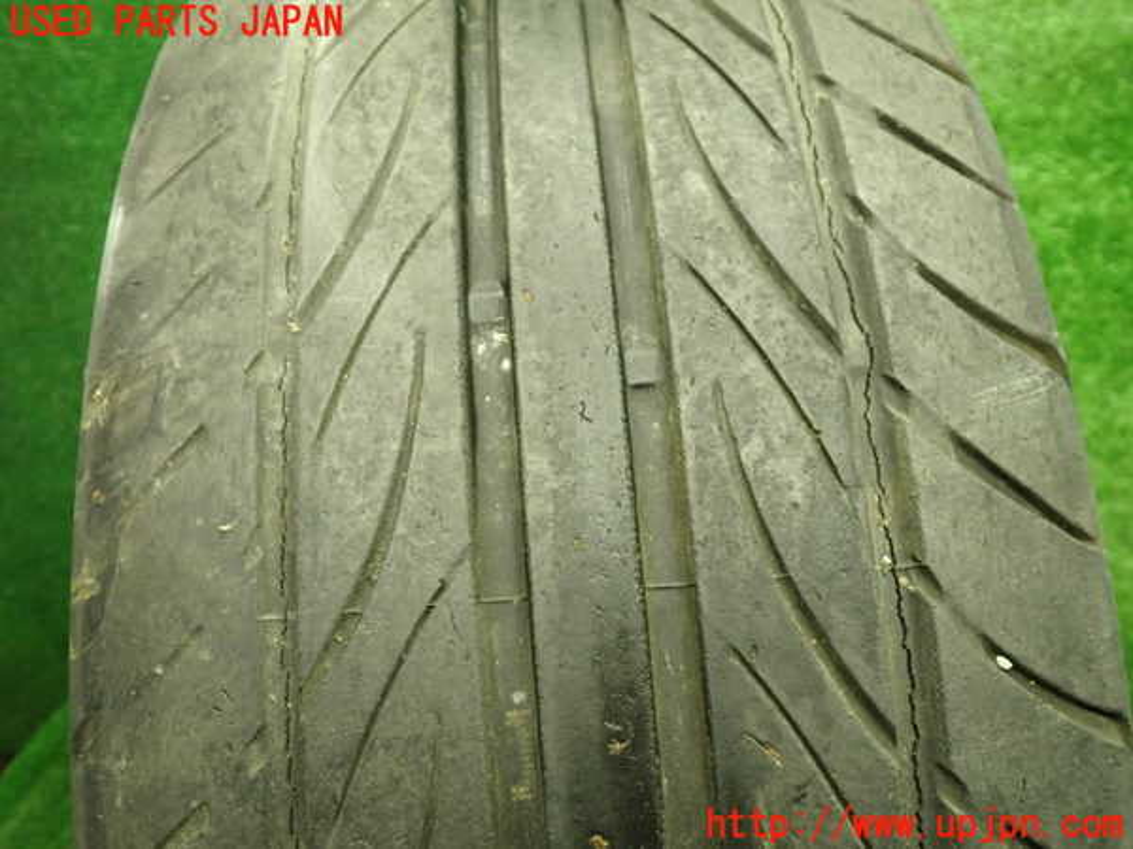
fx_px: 982
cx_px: 566
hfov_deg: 60.0
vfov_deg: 46.8
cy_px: 424
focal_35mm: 30
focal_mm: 5.4
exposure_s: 1/30
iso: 200
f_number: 2.3
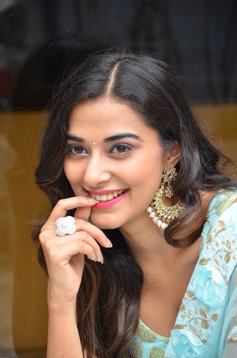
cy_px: 179
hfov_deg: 8.7
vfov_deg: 13.1
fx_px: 1562
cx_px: 118
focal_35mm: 158
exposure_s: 1/125
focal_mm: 105
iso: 250
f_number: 5.6
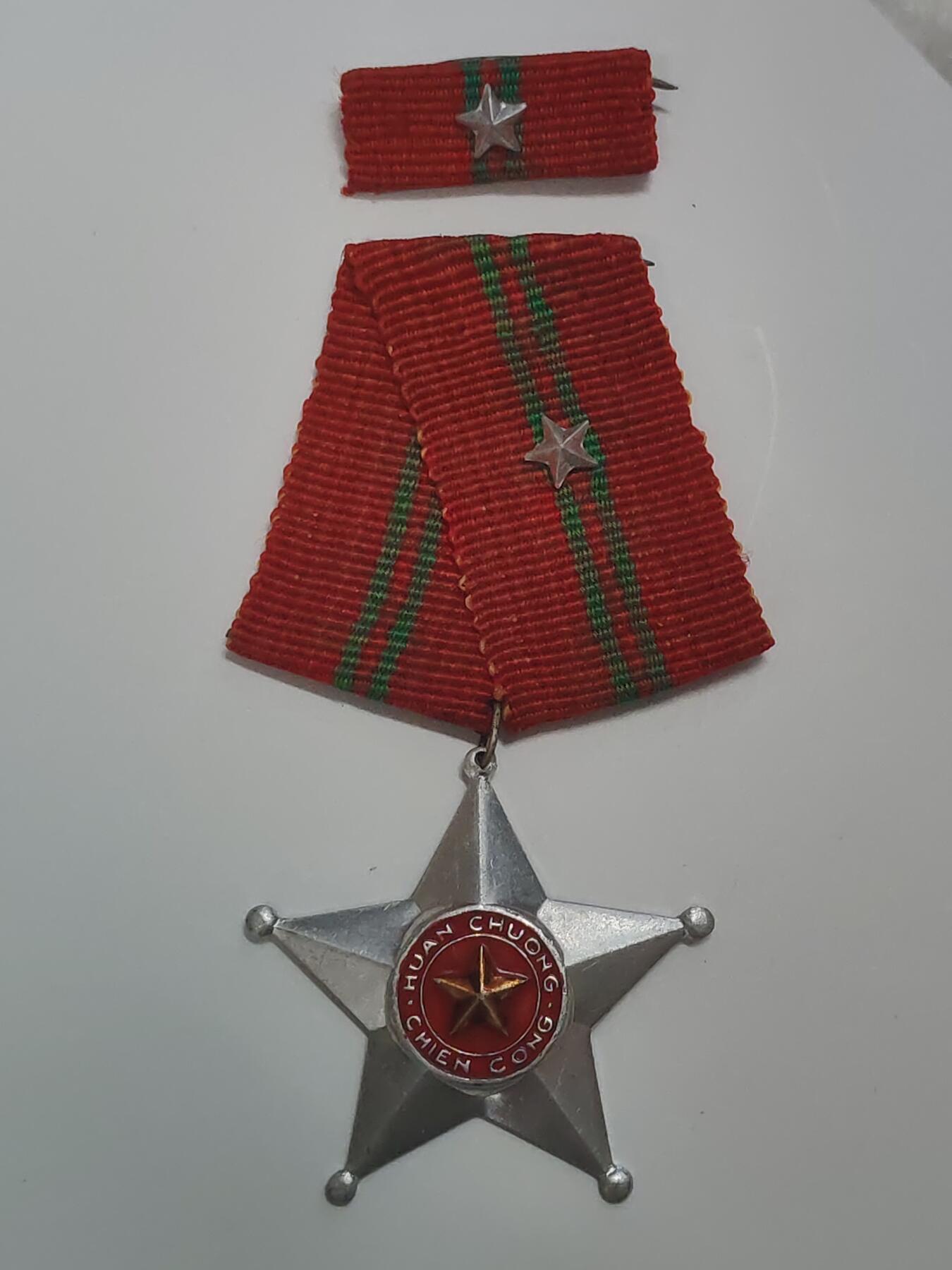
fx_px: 2493
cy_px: 635
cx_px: 476
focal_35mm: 68
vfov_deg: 28.6
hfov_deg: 21.6
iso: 640
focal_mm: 5.52
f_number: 1.95
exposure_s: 1/50
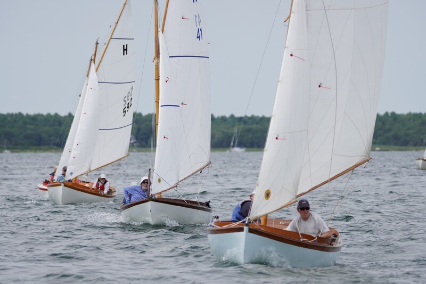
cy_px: 142
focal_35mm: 400
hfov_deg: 5.1
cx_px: 213
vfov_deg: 3.4
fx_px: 4738
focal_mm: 267
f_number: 5.6
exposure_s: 1/1250
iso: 200
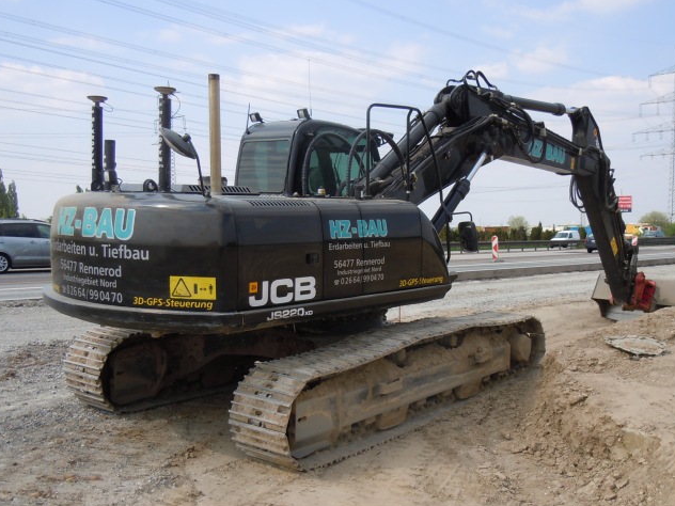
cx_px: 382
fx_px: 741
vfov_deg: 37.7
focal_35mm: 38
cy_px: 267
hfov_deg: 48.8
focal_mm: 5.4
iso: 100
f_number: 3.5
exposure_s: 1/800
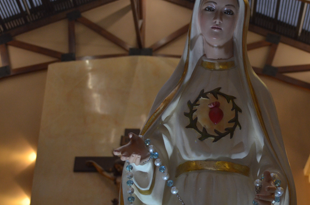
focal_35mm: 74
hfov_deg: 27.2
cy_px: 102
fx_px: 636
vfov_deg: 18.3
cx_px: 214
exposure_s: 1/50
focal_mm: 34
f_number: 5.6
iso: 1100
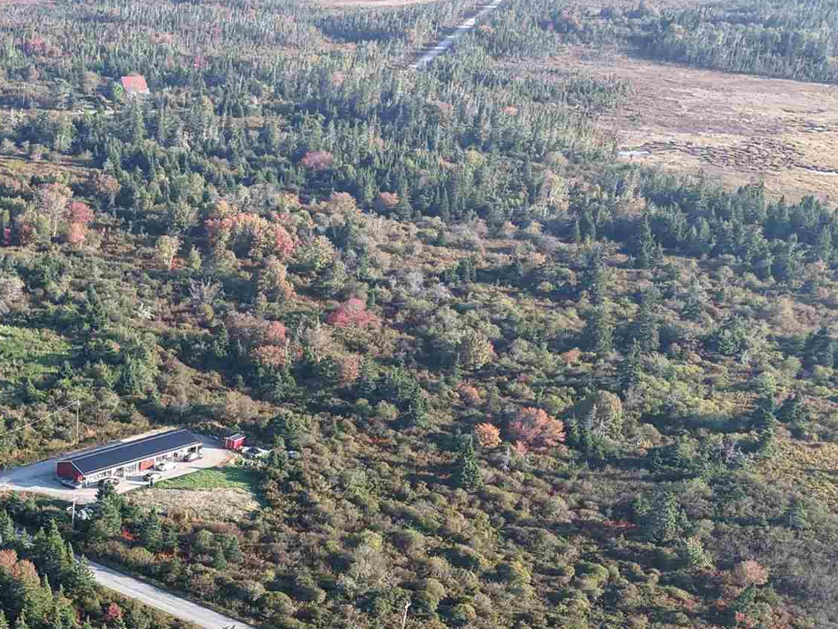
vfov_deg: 21.1
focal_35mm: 65
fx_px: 1574
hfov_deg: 27.9
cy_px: 742
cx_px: -22
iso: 110
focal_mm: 8.67
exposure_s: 1/640
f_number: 1.8
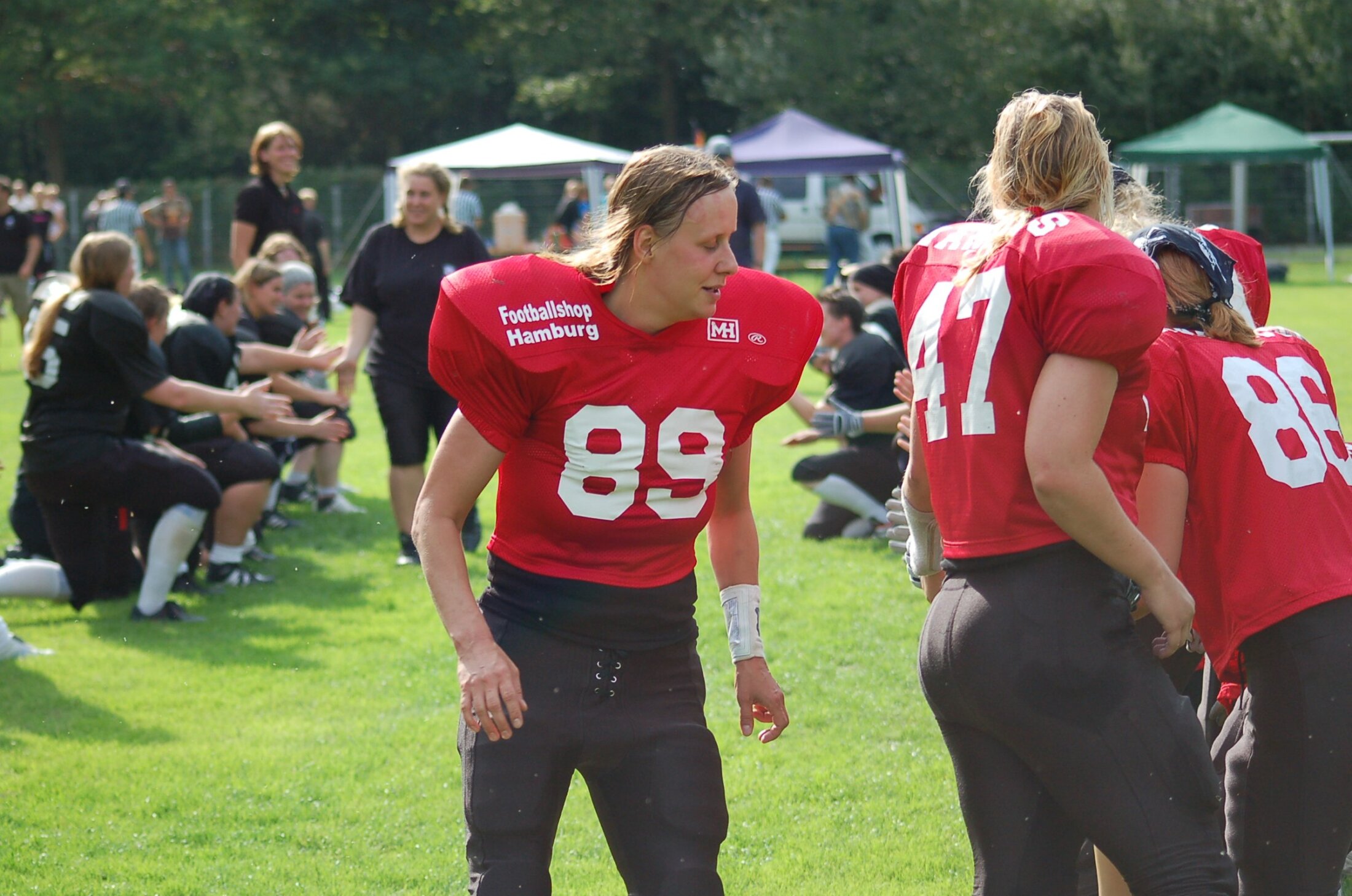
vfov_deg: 13.0
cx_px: 676
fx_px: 3936
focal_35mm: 105
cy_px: 448
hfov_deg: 19.5
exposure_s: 1/1000
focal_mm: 70
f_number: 4
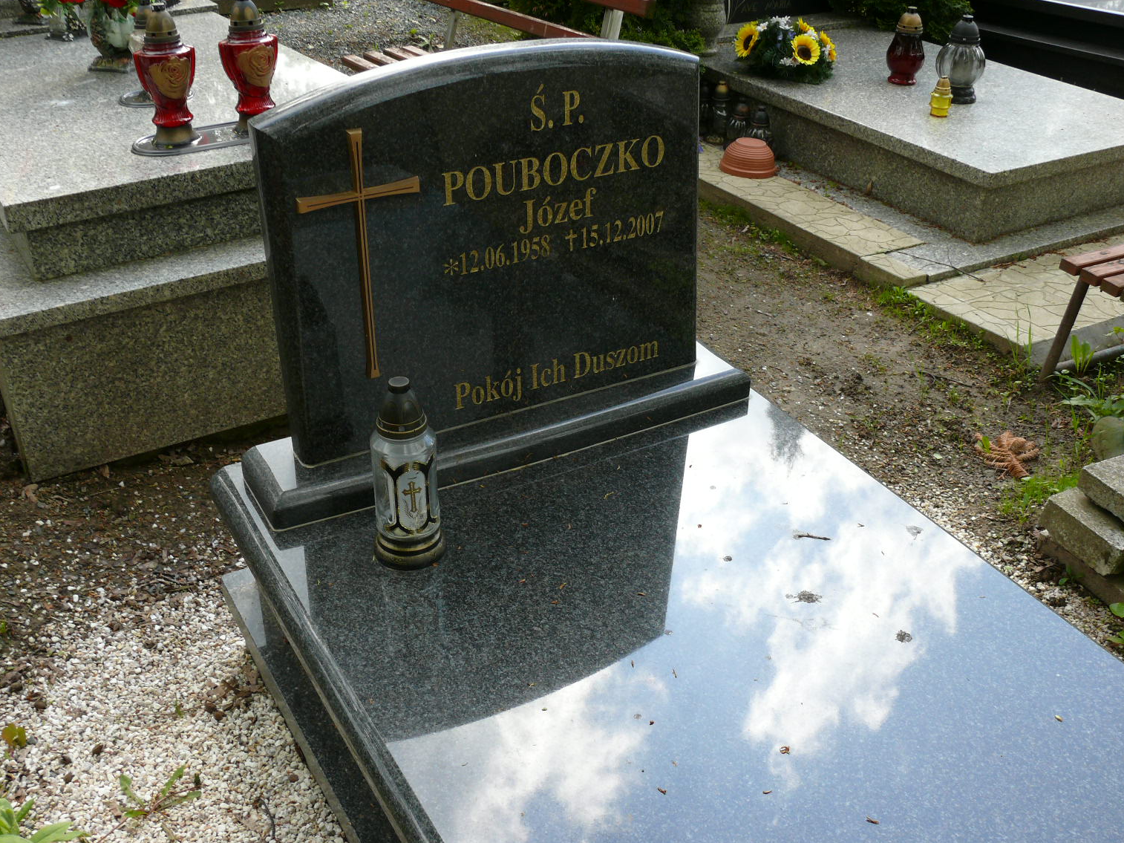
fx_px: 1201
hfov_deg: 50.1
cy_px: 429
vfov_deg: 38.7
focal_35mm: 37
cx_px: 549
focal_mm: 7.5
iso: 100
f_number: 4
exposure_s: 1/160
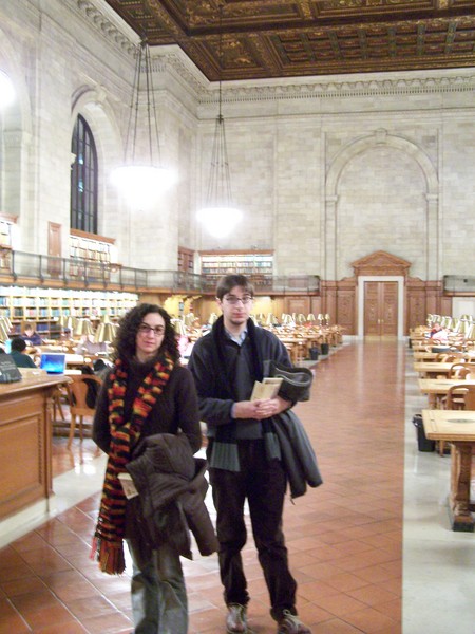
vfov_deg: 49.0
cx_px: 238
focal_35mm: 38
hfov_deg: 37.7
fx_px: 695
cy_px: 317
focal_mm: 6.3
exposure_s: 1/8
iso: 400
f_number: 2.8
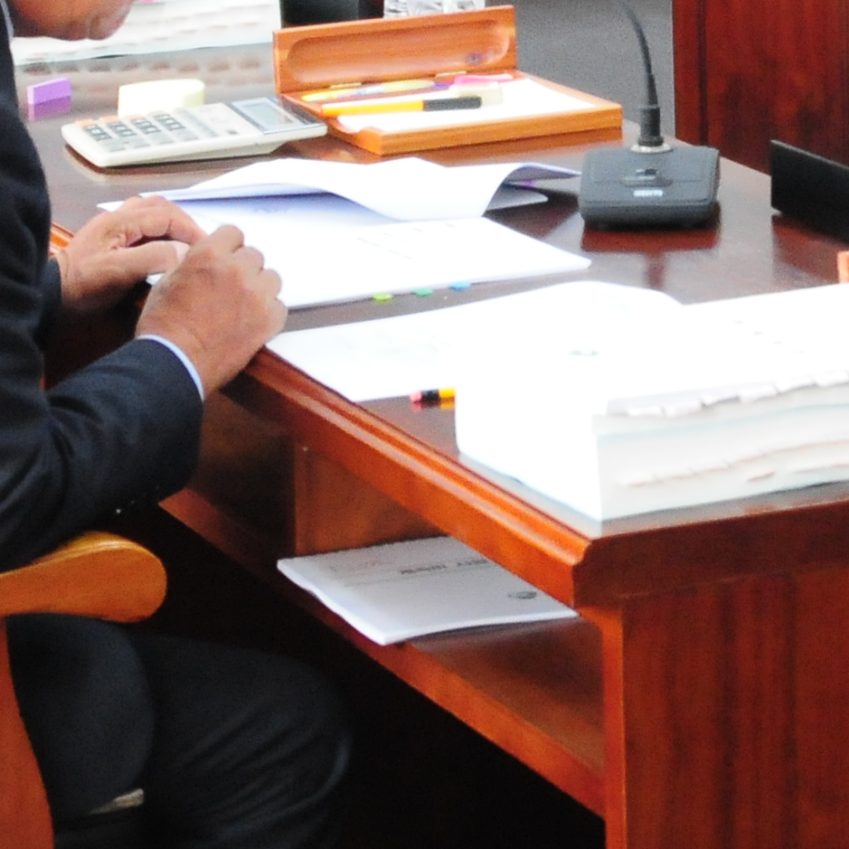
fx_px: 5161
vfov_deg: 9.2
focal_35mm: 186
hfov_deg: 9.3
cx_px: 1014
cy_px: -383
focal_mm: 32
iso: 1600
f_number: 3.5
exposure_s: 1/160
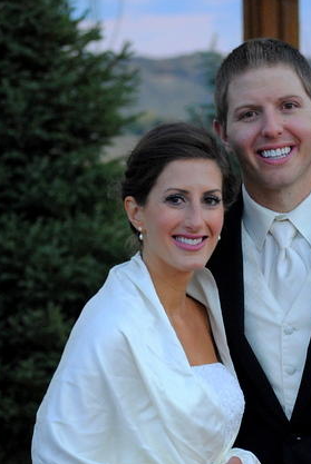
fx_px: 2081
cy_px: 282
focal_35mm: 161
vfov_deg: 12.7
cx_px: 192
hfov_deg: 8.5
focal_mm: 70
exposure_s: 1/125
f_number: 4.2
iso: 800
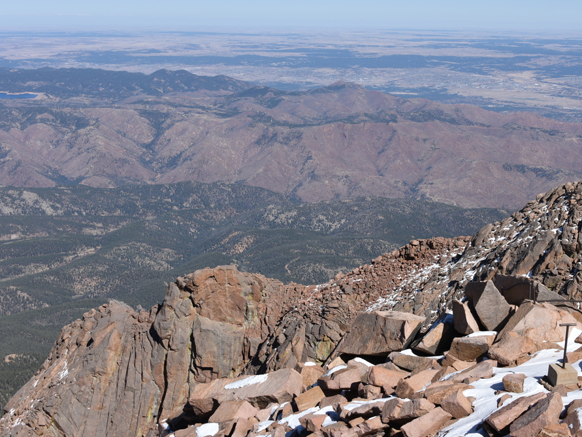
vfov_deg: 25.2
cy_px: 170
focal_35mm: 58
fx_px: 976
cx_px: 387
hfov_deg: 32.9
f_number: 9
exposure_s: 1/320
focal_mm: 42
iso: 100
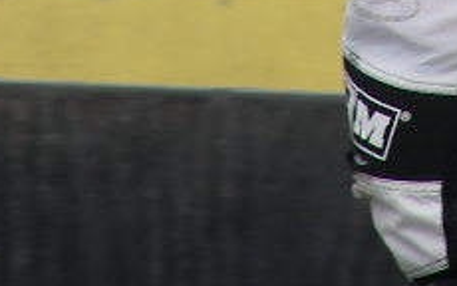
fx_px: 18143
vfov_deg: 0.9
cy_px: -471
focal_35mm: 1456
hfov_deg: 1.4
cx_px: 640
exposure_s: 1/225
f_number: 4
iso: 50
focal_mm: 51.6
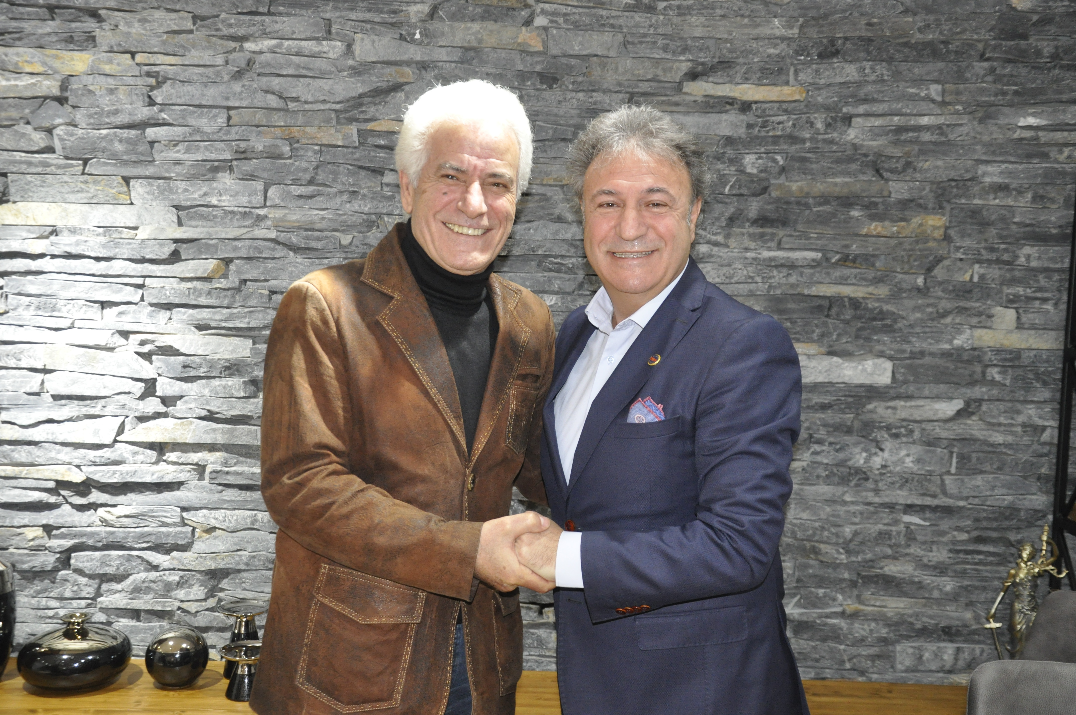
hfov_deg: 49.6
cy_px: 358
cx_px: 538
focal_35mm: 39
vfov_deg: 34.1
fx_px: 1164
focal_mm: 26
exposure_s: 1/60
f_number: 4.5
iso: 1250
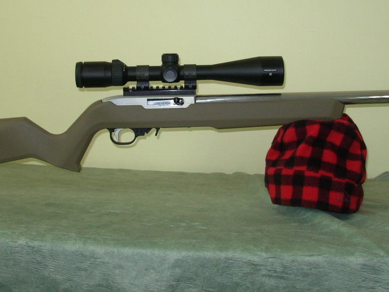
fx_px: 685
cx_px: 194
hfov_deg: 31.7
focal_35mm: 61
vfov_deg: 23.8
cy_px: 89
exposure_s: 1/32
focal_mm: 6.3
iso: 50
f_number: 2.9
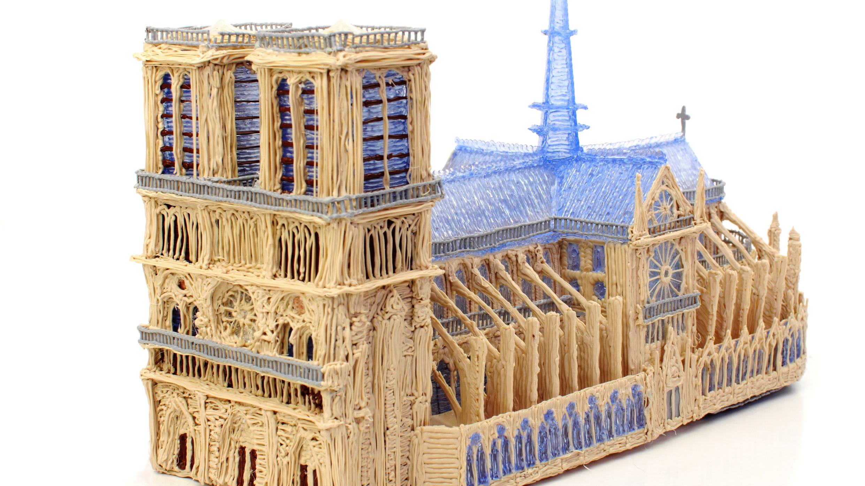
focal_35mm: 66
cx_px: 436
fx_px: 1514
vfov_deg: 18.3
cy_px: 218
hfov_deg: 31.9
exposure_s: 1/60
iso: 800
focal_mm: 30
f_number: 9
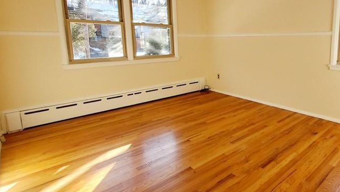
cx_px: 237
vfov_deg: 50.8
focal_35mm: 22
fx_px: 198
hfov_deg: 77.5
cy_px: 67
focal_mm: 1.8
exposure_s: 1/115
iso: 50
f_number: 2.2
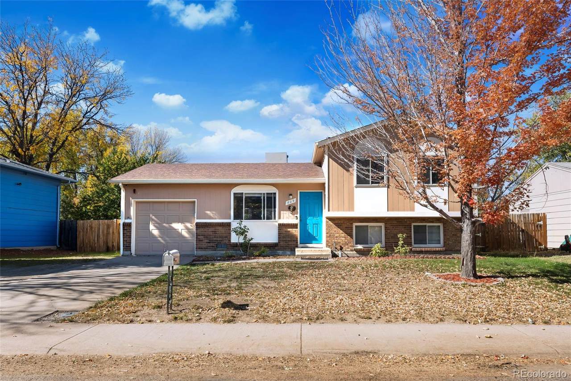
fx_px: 404
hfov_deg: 70.4
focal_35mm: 26
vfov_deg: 50.4
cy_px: 190
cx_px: 286
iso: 500
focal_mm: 25.5
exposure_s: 1/1600
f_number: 7.1
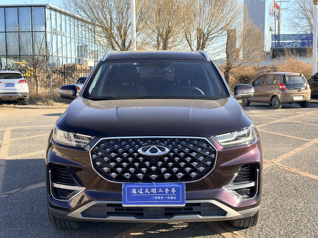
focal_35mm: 52
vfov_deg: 28.0
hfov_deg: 36.8
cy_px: 119
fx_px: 478
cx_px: 159
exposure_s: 1/810
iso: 40
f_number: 1.6
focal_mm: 5.96
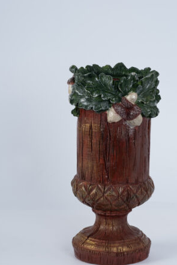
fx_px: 967
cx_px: 112
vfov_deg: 15.6
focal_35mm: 131
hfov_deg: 10.5
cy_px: 154
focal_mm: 60
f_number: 11
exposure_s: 1/125
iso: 80
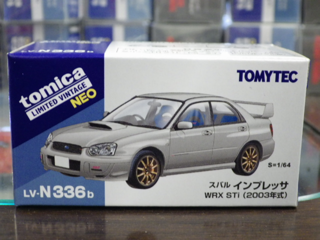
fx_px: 545
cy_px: 120
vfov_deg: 24.8
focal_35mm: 59
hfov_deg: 32.7
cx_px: 160
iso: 800
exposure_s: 1/25
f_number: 4
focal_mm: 10.7
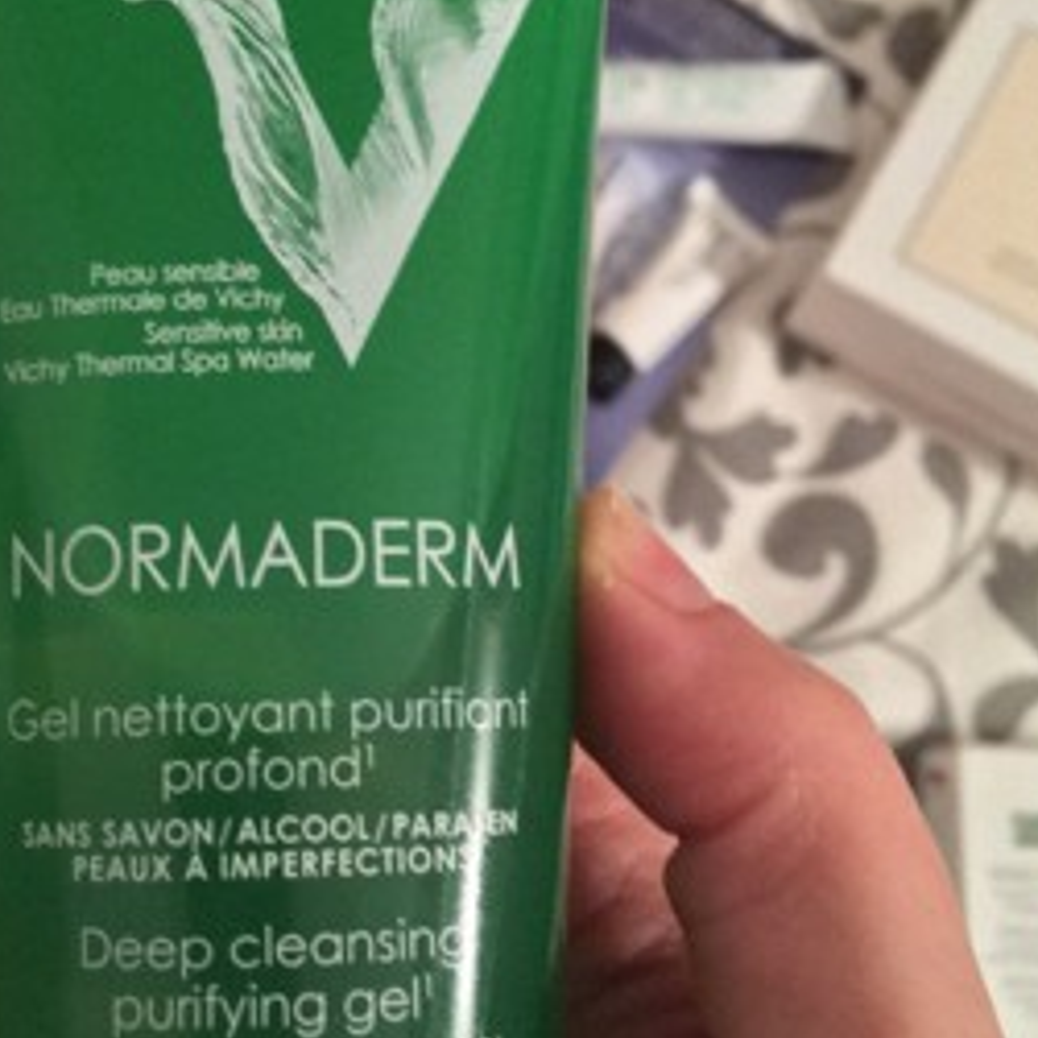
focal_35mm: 51
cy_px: 426
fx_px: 1730
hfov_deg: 33.1
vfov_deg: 33.3
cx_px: 349
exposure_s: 1/17
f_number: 2.2
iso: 400
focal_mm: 4.15
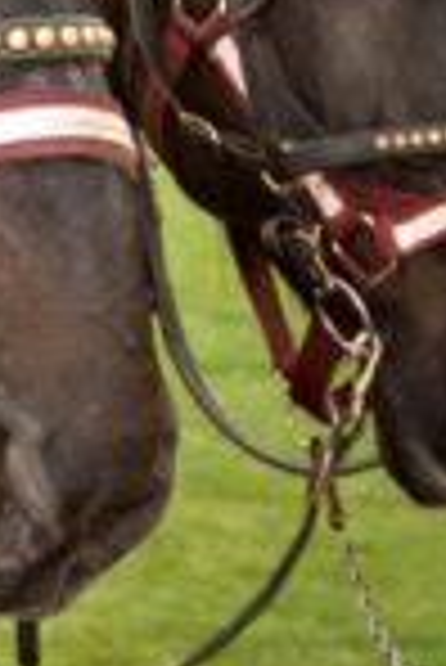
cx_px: -16
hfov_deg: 10.2
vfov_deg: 15.1
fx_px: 2484
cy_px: 22
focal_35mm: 134
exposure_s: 1/60
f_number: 5
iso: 200
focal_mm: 30
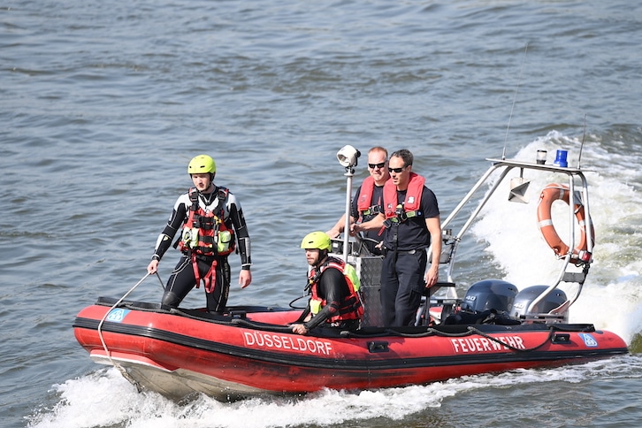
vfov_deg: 4.9
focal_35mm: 282
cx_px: 361
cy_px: 239
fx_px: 5029
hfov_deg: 7.3
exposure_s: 1/1000
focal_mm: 200
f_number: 2.8
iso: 100
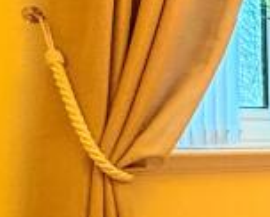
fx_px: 736
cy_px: 158
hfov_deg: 13.2
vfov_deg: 16.7
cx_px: 703
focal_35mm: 92
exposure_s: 1/100
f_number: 2.2
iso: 400
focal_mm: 2.22
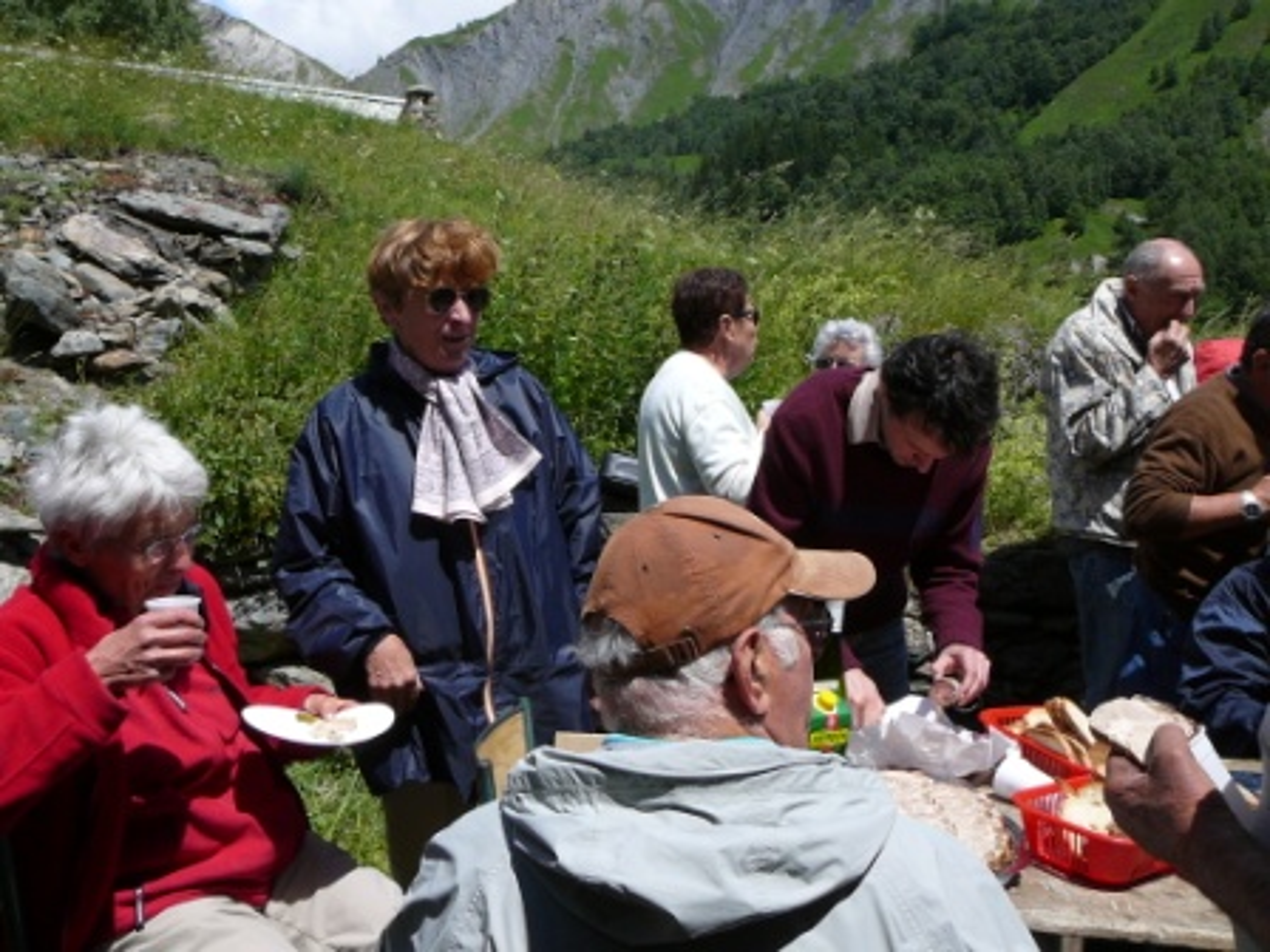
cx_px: 635
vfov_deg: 40.7
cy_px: 476
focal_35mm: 35
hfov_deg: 52.6
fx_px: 1284
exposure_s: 1/400
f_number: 5
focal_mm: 5.2
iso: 80
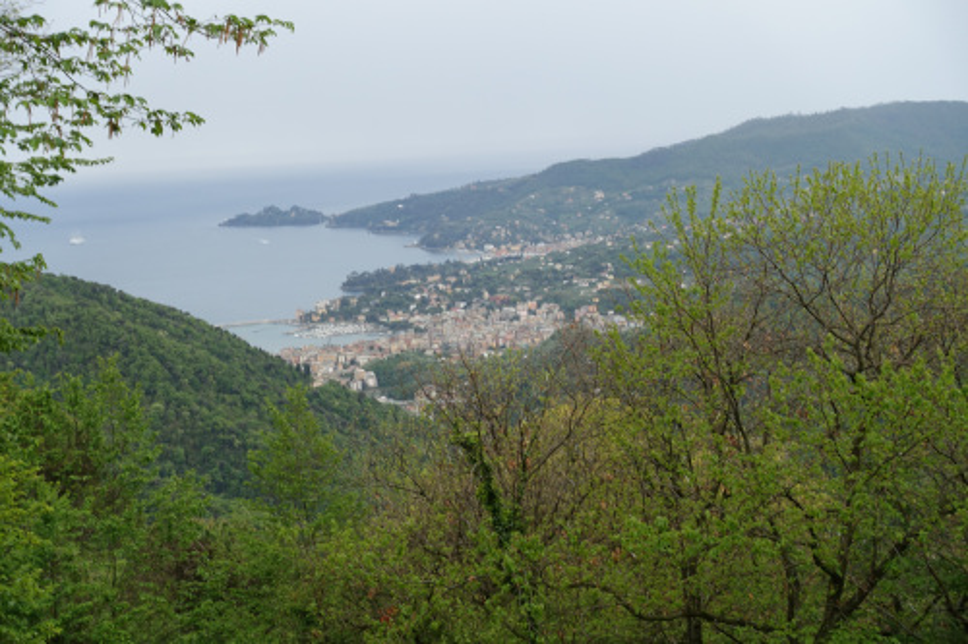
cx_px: 484
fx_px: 1640
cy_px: 322
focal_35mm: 61
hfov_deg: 32.9
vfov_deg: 22.2
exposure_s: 1/125
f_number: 5.6
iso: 125
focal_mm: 22.38
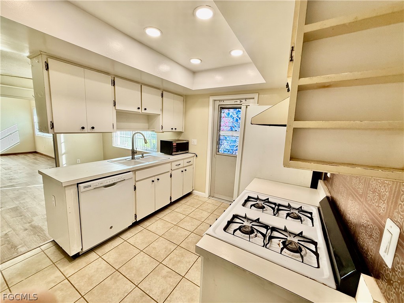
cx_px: 202
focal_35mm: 14
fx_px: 163
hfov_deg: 102.1
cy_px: 152
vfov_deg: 85.7
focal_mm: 2.22
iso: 100
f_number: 2.2
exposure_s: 1/120
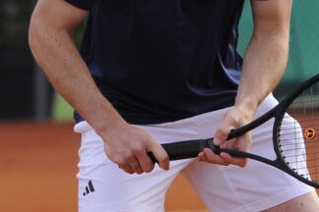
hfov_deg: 4.6
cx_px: 139
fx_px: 3966
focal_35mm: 448
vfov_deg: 3.1
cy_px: -63
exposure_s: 1/2500
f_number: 3.5
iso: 1600
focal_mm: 150
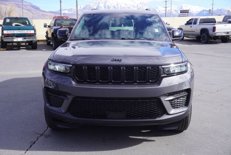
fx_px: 279
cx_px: 116
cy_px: 78
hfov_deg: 44.9
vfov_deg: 30.9
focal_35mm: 44
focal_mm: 29
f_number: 9
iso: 100
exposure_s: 1/100
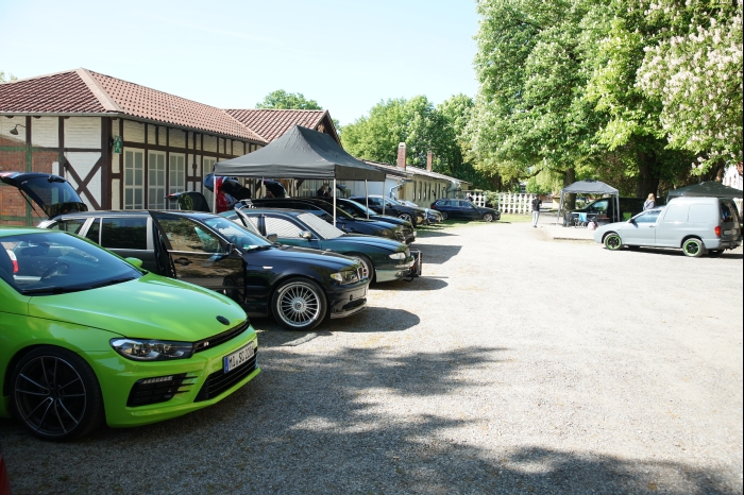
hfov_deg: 62.0
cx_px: 372
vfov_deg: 43.6
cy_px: 248
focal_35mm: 30
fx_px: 620
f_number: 5
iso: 160
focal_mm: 30
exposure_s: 1/200
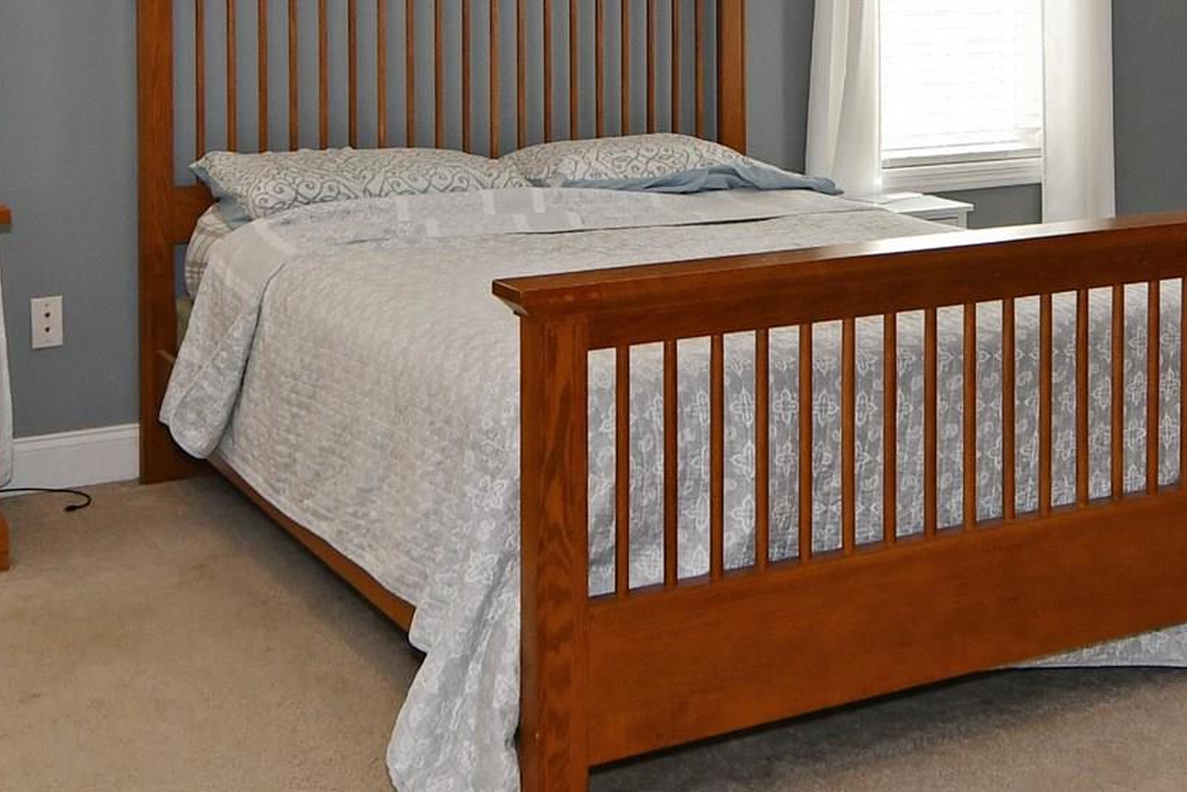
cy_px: -26
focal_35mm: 55
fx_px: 1814
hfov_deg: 36.2
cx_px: 663
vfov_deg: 23.5
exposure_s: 1/80
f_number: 4.5
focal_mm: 10
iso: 200
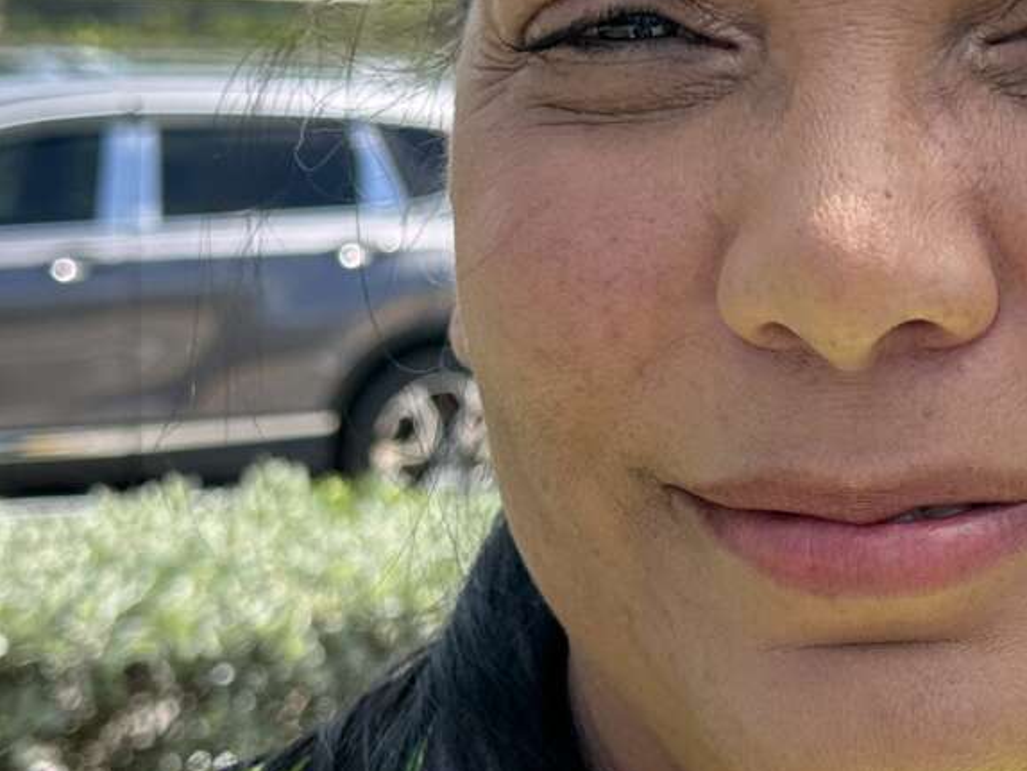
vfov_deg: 13.8
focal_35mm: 107
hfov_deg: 18.1
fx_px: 3176
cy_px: 510
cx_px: 914
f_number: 1.78
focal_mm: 6.86
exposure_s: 1/2882
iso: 80
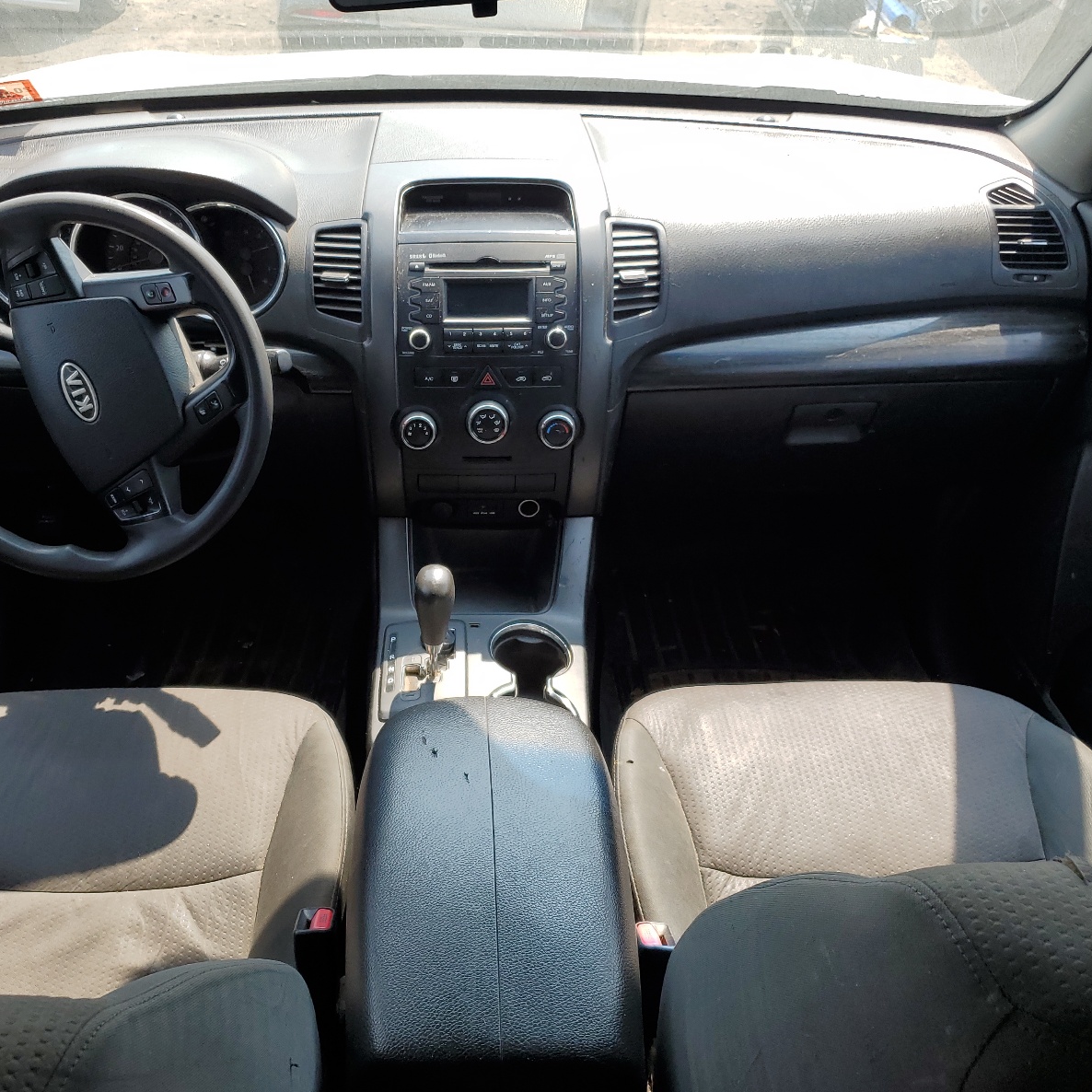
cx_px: 456
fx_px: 1106
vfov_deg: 52.5
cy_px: 547
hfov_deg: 52.3
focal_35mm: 31
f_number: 1.5
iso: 50
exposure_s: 1/556
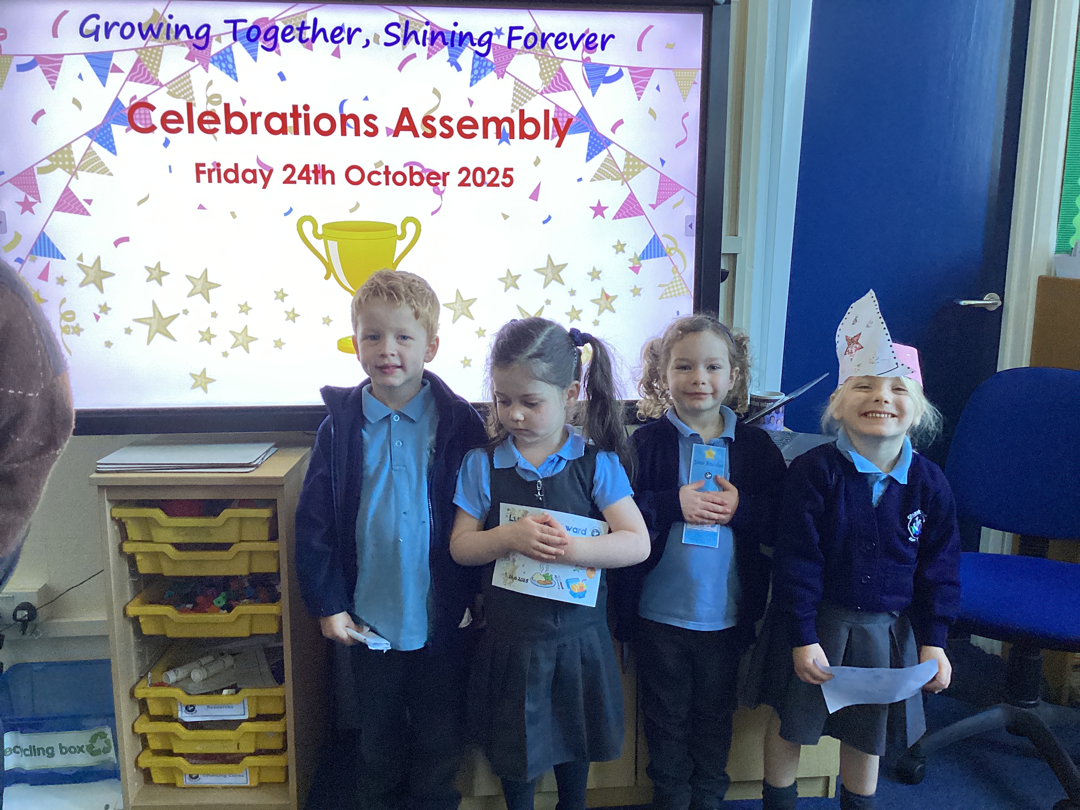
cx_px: 540
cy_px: 405
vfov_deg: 45.4
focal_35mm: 31
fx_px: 967
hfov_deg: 58.4
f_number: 2.4
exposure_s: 1/60
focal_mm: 3.3
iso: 80
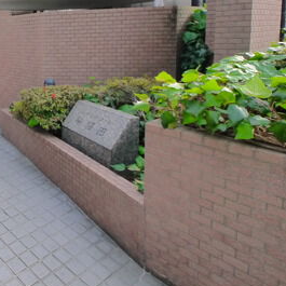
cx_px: -30
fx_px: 262
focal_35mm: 28
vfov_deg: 53.8
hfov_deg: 43.8
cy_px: 60
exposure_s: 1/200
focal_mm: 7
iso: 640
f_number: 5.6
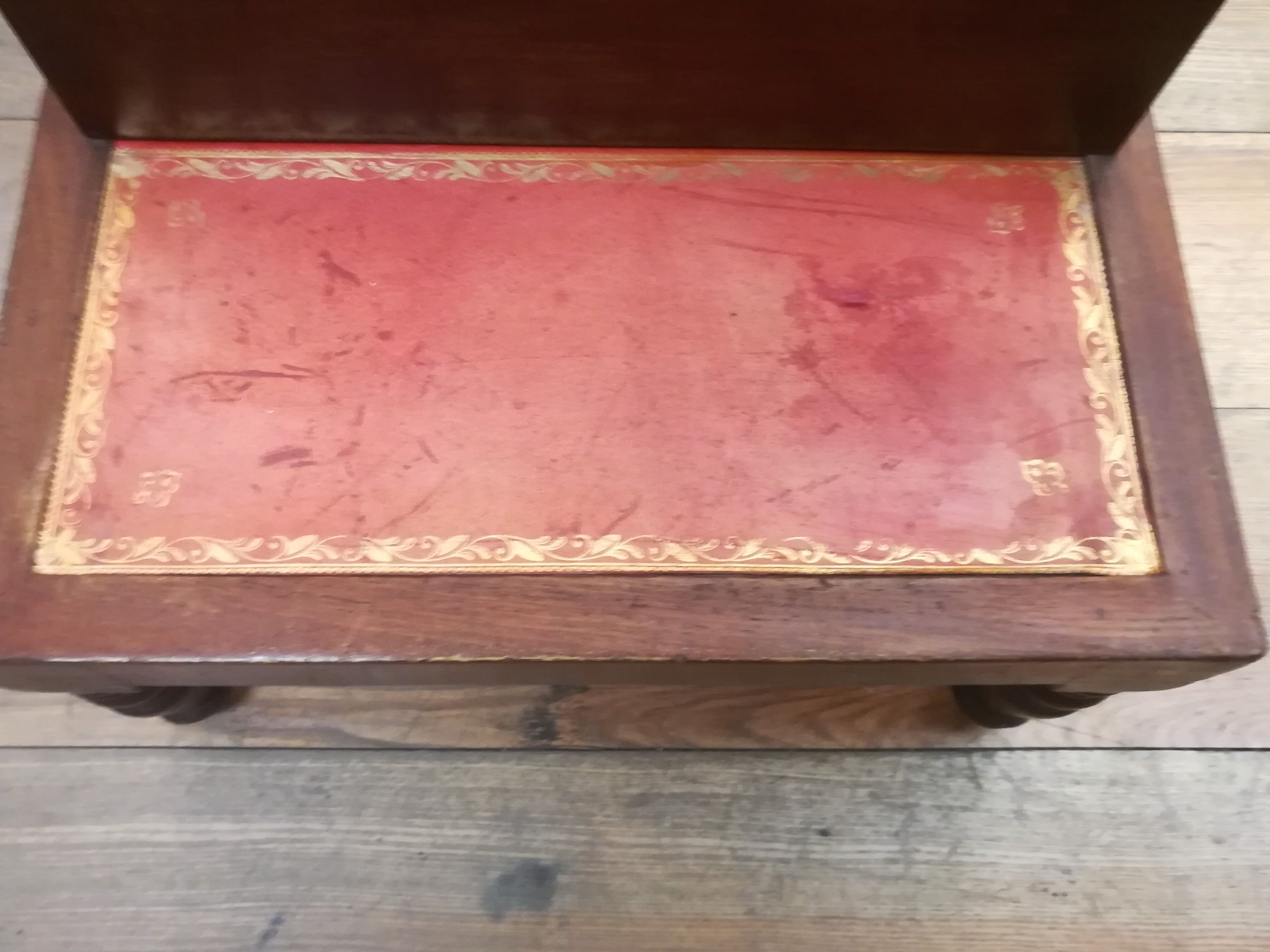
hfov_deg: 63.4
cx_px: 595
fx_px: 1027
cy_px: 459
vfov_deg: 49.7
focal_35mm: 28
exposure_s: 1/14.3
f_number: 2.2
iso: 640
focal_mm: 3.83
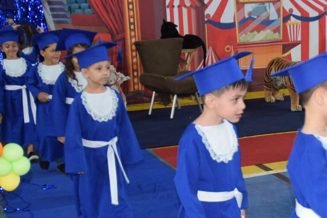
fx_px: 682
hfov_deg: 26.5
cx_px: 253
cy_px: 147
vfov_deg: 18.2
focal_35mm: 75
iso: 1250
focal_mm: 18
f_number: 3.5
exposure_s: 1/60
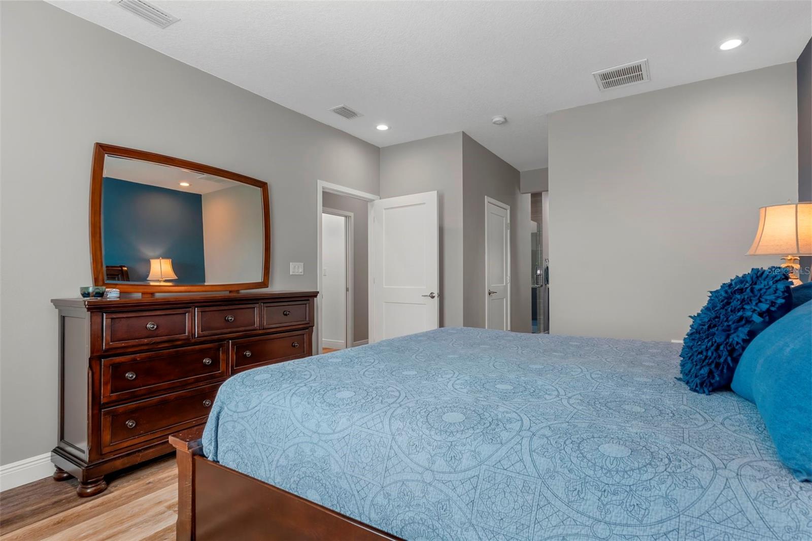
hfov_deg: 90.0
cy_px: 270
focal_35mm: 18
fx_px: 406
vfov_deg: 67.4
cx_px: 406
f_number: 8
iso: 1000
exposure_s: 1/4
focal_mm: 12
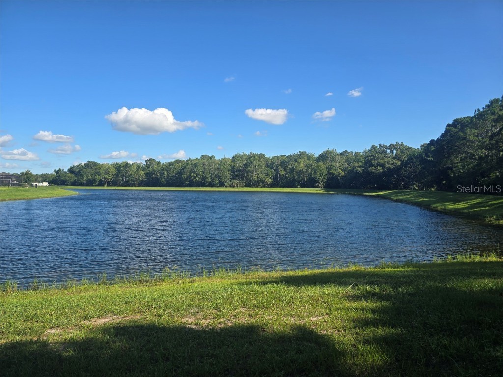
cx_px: 252
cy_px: 188
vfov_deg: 58.9
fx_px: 334
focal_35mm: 23
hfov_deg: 73.9
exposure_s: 1/542
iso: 12
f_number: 1.7
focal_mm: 6.3
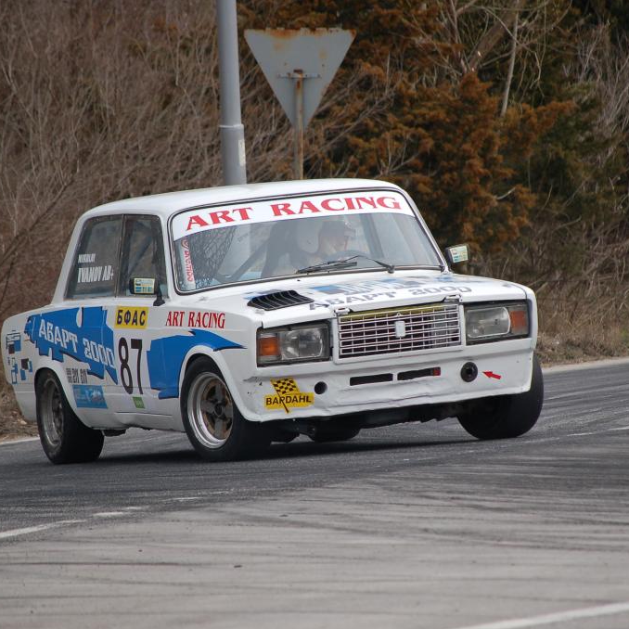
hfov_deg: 4.6
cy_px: 315
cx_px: 344
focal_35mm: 385
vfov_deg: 4.6
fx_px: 7915
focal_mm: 200
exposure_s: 1/1000
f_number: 5.6
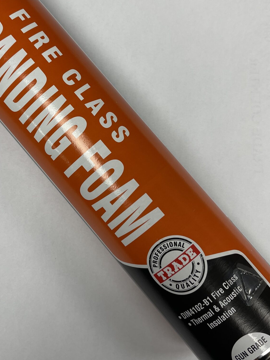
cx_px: 101
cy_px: 151
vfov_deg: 42.8
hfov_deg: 32.7
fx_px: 458
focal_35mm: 44
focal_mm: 5.1
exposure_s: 1/100
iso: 50
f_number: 1.6
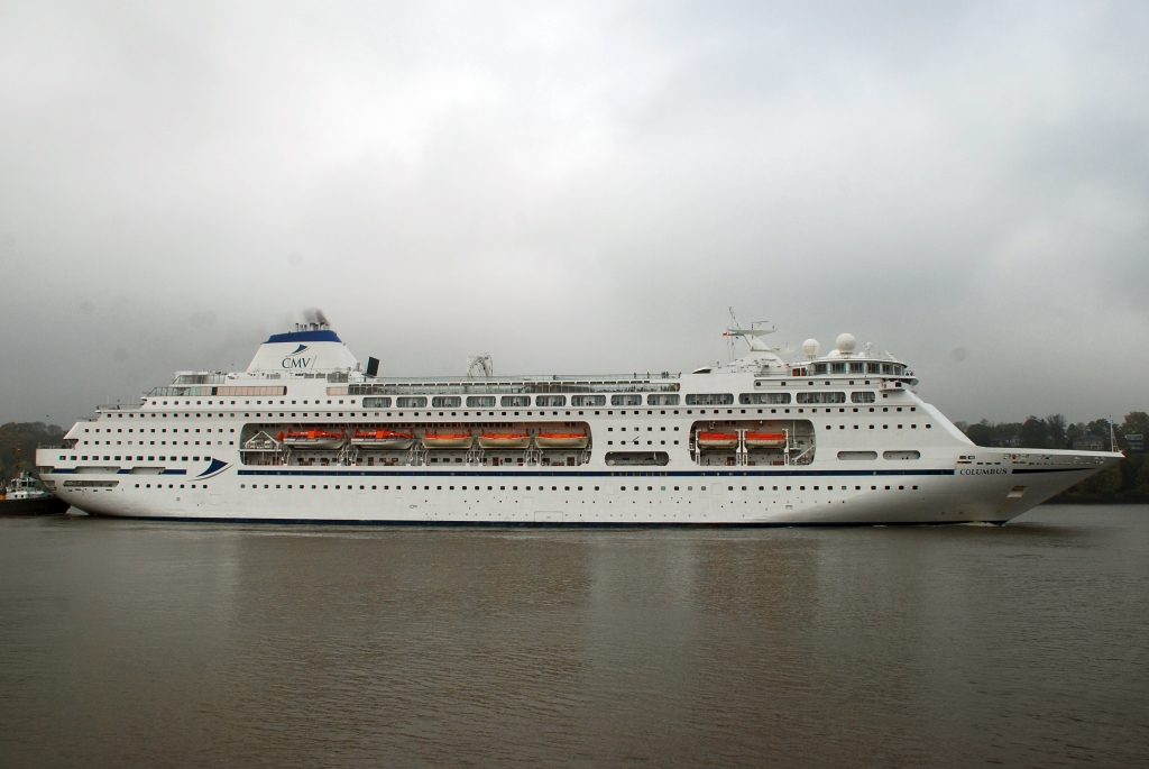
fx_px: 958
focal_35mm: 30
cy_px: 384
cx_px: 574
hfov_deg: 61.9
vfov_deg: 43.7
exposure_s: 1/200
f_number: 10
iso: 200
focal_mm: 20
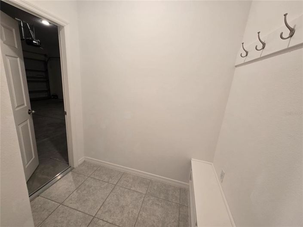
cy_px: 114
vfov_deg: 89.9
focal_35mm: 13
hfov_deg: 106.2
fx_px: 114
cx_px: 152
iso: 125
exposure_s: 1/60
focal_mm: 2.2
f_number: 2.2
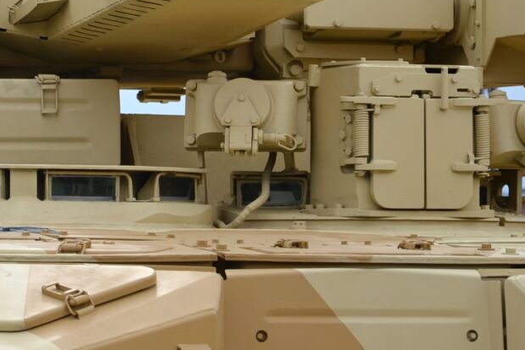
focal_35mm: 232
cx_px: 68
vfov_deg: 5.9
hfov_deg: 8.8
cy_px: 27
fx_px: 3384
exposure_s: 1/160
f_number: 6.3
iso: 100
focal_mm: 75
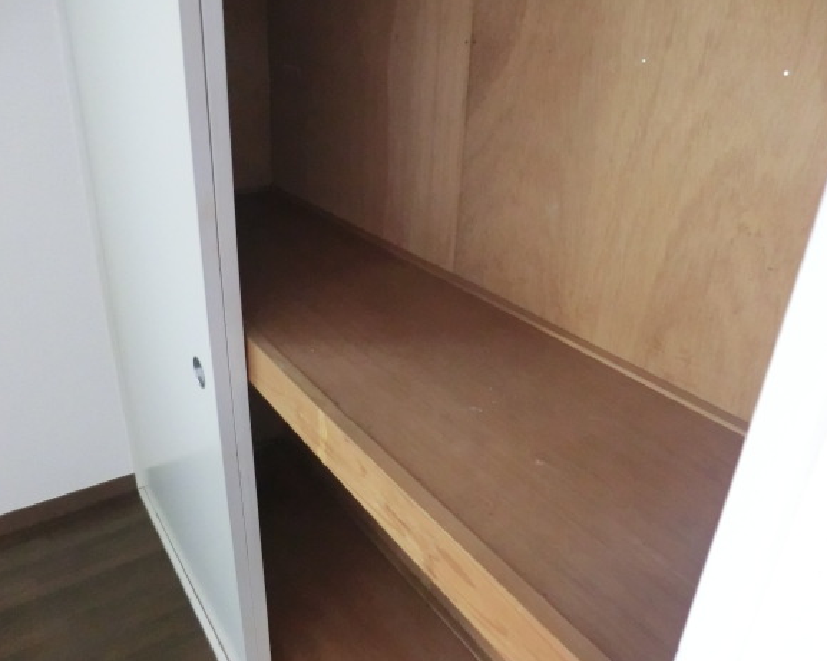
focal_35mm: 26
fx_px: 636
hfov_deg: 66.0
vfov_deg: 54.9
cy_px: 330
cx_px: 388
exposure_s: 1/25
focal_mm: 4.3
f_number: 3.2
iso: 800
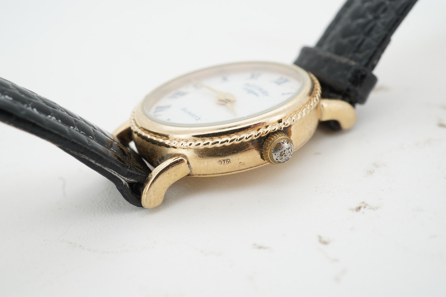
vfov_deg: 29.9
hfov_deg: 43.6
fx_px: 557
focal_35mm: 45
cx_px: 223
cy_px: 148
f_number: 22
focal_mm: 30
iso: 200
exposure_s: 1/100
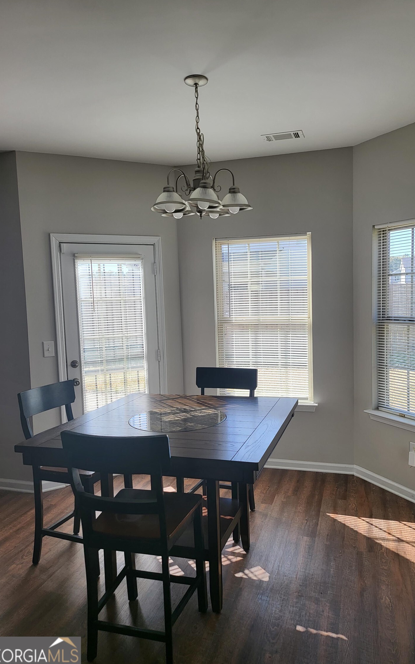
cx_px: 234
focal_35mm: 26
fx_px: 470
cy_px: 331
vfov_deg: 70.4
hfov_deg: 47.5
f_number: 1.8
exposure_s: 1/305
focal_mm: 5
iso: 40
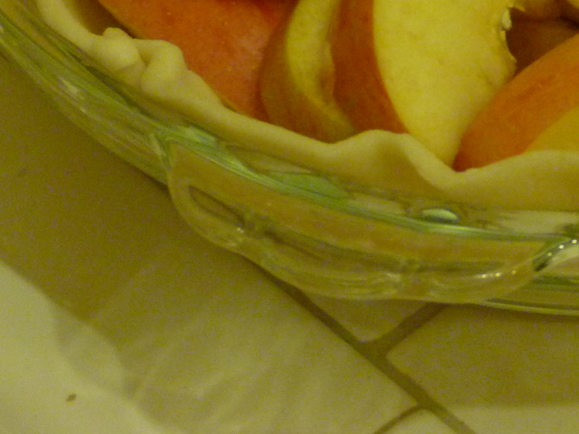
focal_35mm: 191
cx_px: 653
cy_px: -205
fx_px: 3195
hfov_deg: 10.2
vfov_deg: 7.6
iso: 400
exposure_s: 1/25
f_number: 3.3
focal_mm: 11.3
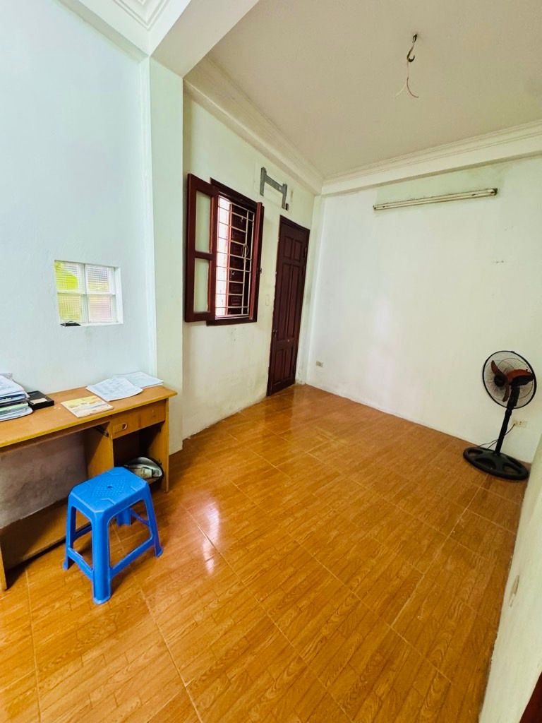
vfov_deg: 102.1
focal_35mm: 14
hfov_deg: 85.7
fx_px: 292
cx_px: 271
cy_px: 362
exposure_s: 1/50
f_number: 2.2
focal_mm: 2.22
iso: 640
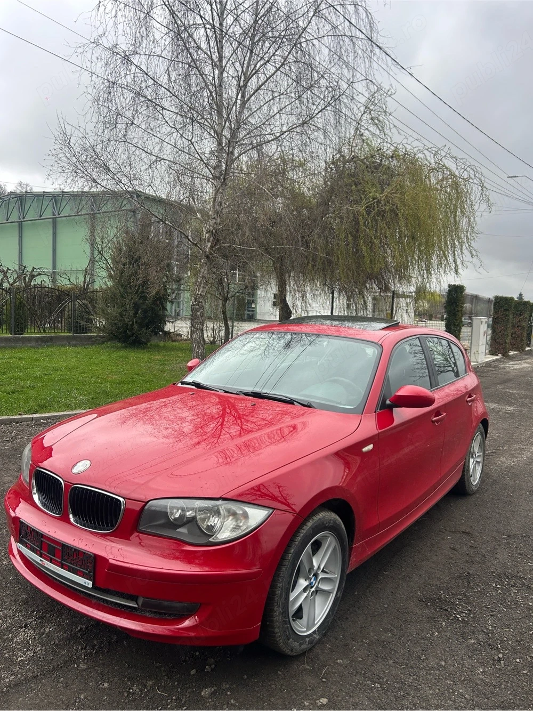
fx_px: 534
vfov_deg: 67.3
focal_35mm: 26
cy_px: 356
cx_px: 266
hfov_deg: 53.0
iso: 64
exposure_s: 1/121
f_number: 1.5
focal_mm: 5.7
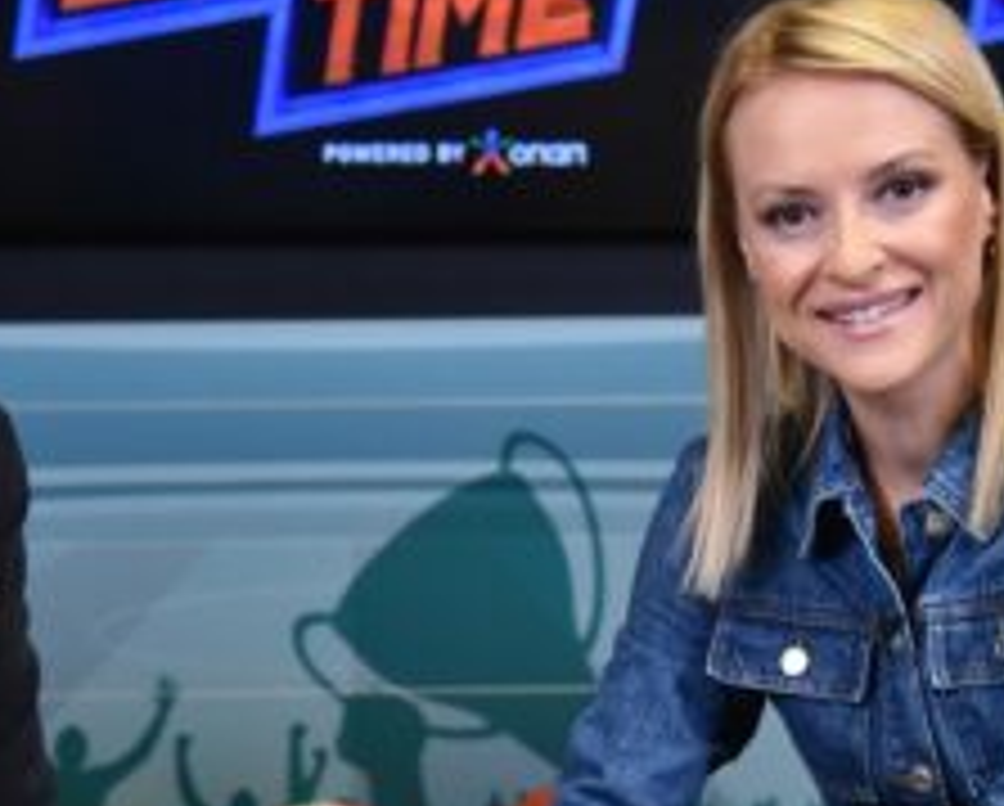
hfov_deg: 15.2
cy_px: 594
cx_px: 329
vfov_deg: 12.2
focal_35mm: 126
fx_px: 3749
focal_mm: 50
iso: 2500
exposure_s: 1/800
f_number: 4
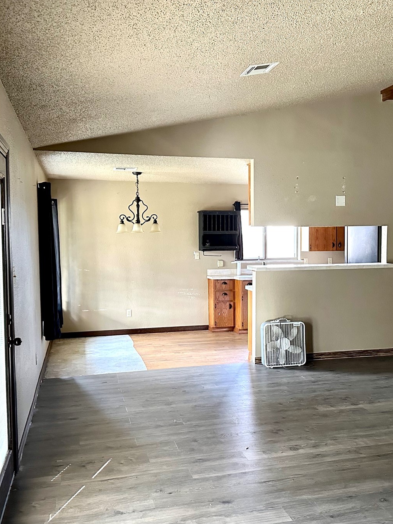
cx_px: 219
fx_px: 515
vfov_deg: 54.0
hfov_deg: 41.7
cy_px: 269
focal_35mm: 34
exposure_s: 1/60
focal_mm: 6.86
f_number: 1.78
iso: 800
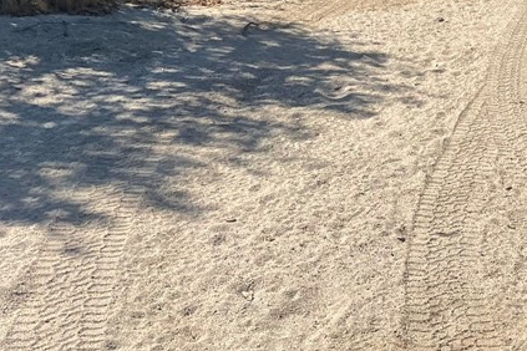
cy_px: -77
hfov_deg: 29.8
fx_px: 922
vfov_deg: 20.1
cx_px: 525
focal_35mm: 63
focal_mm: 5.1
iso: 32
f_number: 1.6
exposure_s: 1/2857
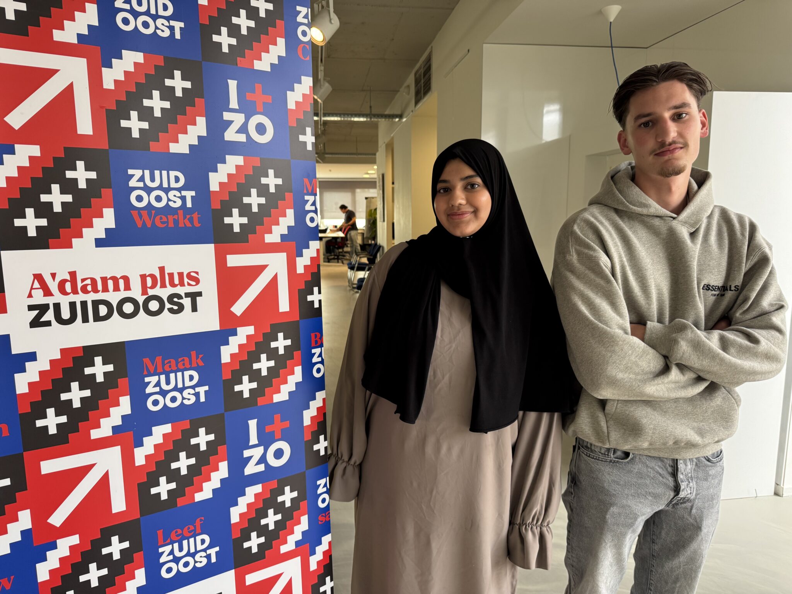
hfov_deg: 71.6
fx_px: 549
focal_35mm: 24
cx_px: 396
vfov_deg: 56.8
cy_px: 297
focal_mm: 6.76
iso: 160
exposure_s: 1/100
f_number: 1.78
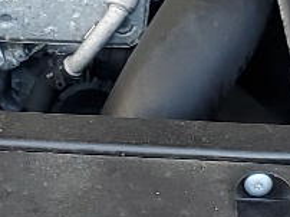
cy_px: -40
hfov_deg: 9.6
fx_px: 1724
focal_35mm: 206
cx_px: 34
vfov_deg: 7.1
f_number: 1.5
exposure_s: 1/120
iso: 65
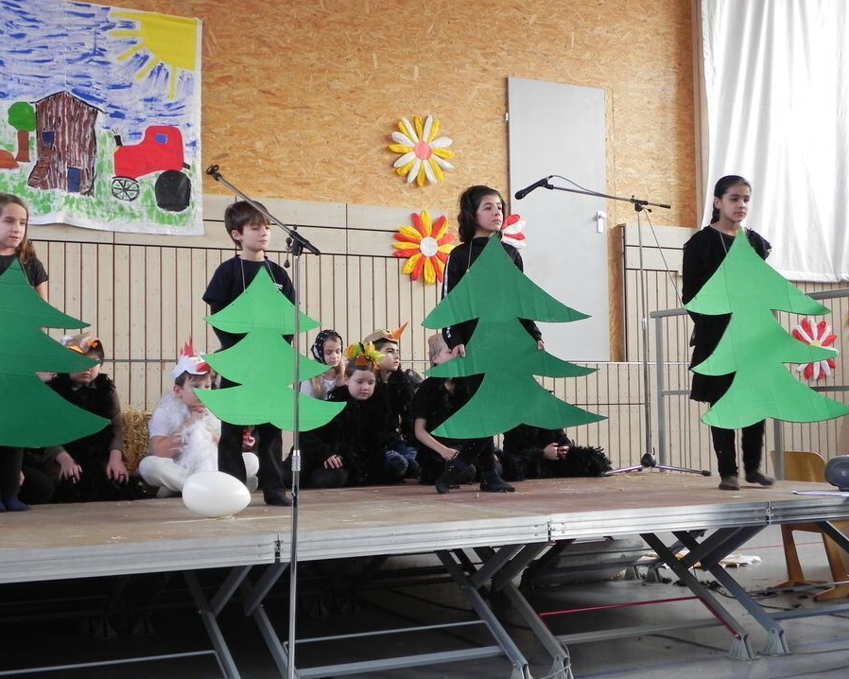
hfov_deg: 37.3
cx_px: 378
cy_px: 345
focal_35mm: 50
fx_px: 1256
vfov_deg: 30.2
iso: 191
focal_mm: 8.2
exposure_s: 1/30
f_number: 3.2
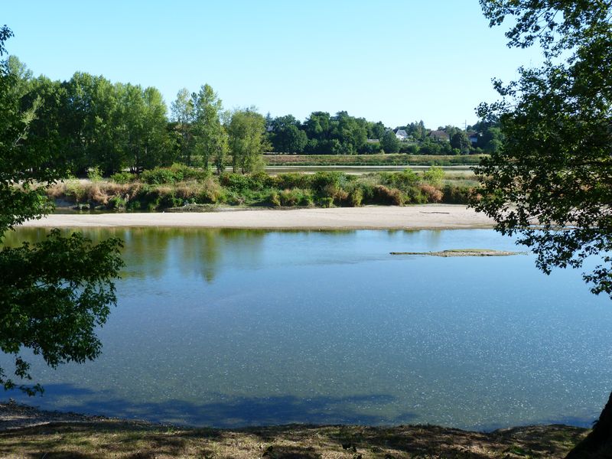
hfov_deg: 43.9
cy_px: 230
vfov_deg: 33.6
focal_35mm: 43
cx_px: 306
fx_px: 760
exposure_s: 1/200
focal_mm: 7.8
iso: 80
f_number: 4.5
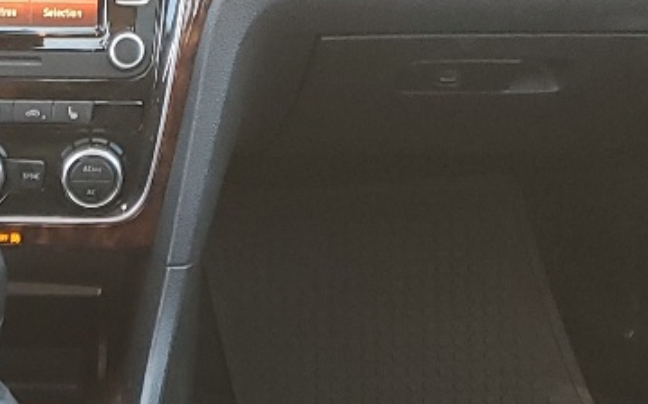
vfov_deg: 10.3
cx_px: -13
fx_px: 2171
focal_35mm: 123
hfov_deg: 16.6
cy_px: 606
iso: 77
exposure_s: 1/60.2
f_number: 1.5
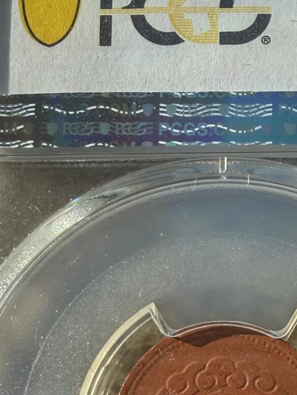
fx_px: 640
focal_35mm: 56
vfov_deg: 30.3
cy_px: 447
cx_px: 230
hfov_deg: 25.7
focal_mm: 2.22
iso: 40
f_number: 2.2
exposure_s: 1/735
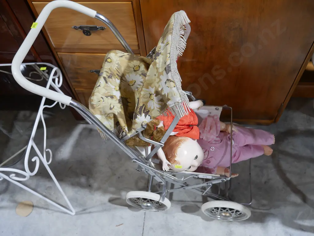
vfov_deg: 46.8
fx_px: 272
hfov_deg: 59.9
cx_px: 157
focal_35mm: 30
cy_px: 118
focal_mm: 15
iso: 500
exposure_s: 1/60
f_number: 3.6
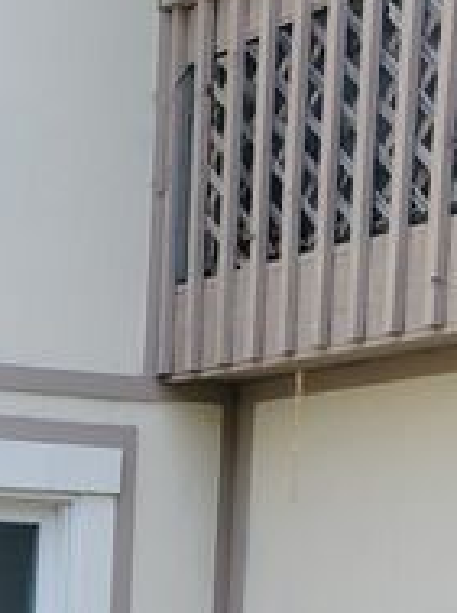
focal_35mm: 92
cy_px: 728
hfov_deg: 15.2
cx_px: -159
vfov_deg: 20.1
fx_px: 1625
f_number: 2.4
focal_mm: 4.3
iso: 50
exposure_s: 1/746
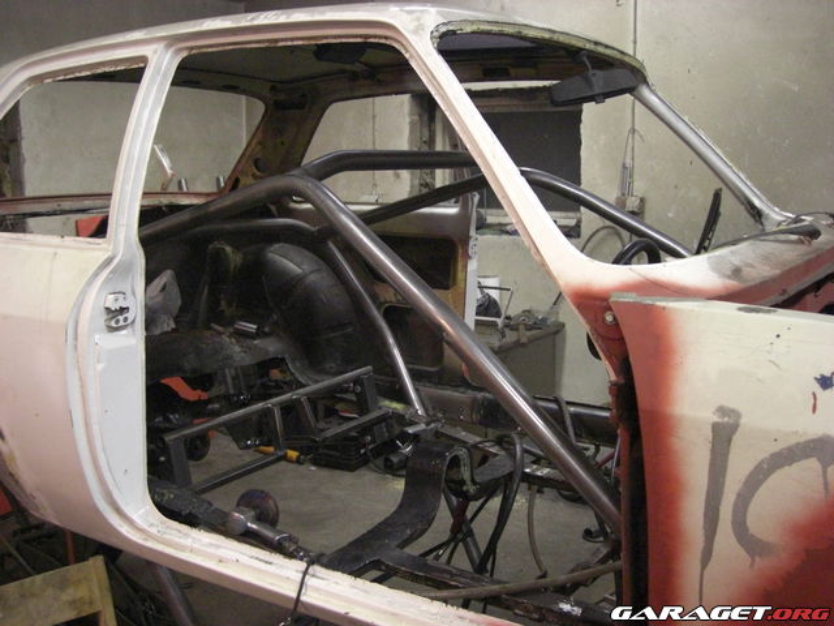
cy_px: 313
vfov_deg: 37.7
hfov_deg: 49.0
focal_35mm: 38
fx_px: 916
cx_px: 417
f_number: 2.8
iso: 800
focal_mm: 7.9
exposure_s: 1/50
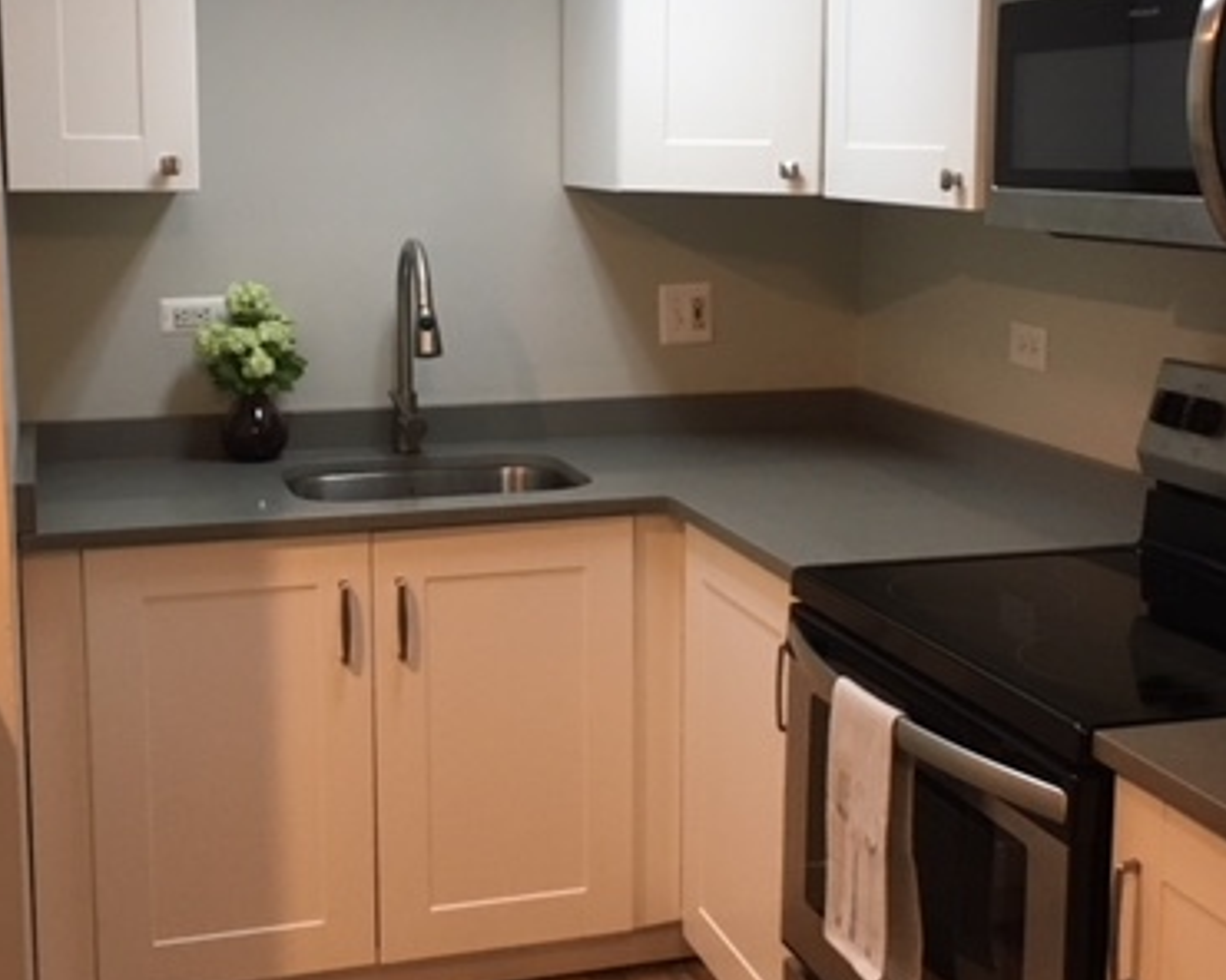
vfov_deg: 30.8
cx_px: 600
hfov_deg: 38.0
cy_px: 411
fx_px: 1778
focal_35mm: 49
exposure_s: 1/30
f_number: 2.2
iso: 125
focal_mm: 4.15
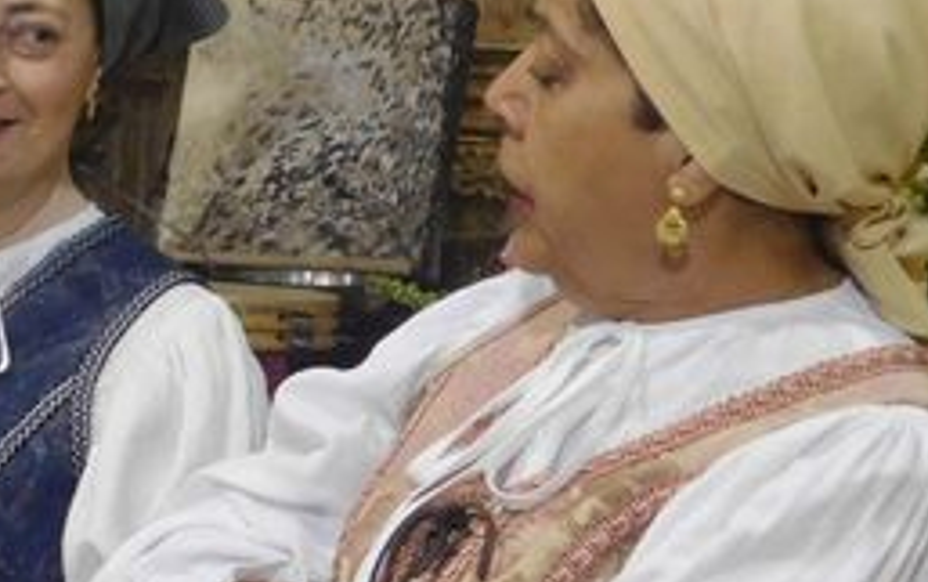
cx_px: -320
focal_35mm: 173
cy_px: 584
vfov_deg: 7.6
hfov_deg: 11.7
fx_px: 4378
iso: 280
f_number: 4
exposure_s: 1/30
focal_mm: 10.4
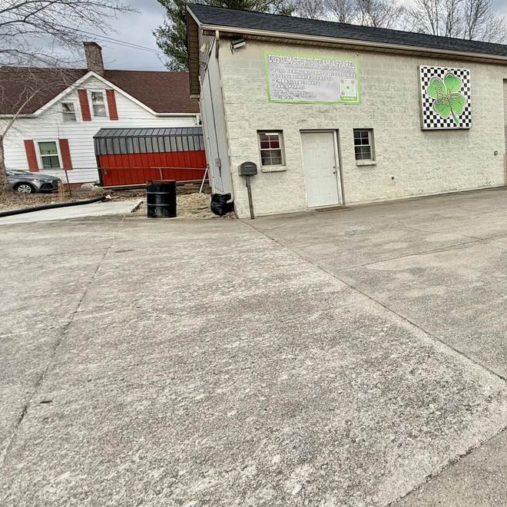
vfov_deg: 64.4
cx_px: 432
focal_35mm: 24
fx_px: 398
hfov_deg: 58.1
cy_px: 200
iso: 50
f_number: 2.2
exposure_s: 1/291
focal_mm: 2.22
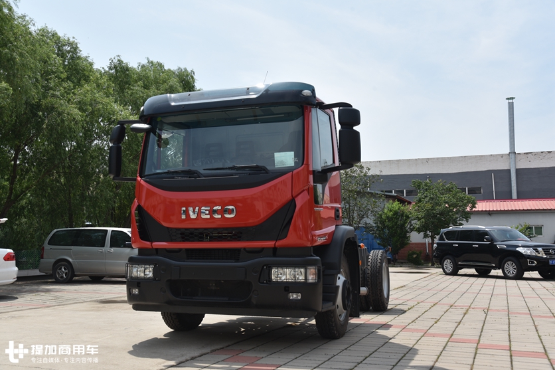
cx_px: 278
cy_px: 185
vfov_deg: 37.8
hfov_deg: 54.4
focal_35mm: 35
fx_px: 539
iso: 200
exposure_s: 1/320
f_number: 9
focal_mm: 35
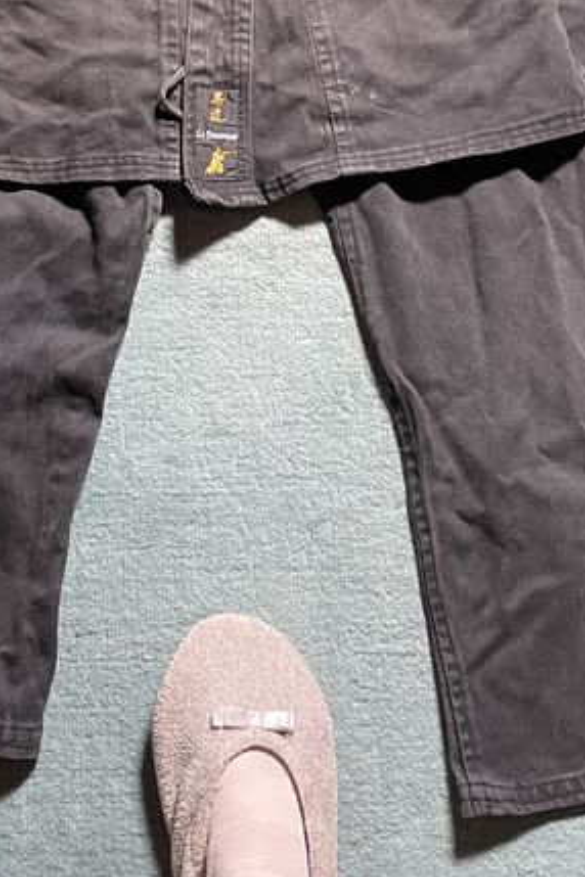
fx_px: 1536
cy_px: 57
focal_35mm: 63
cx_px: 221
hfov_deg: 21.5
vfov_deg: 30.2
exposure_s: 1/48
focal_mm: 4.2
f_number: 1.6
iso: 500
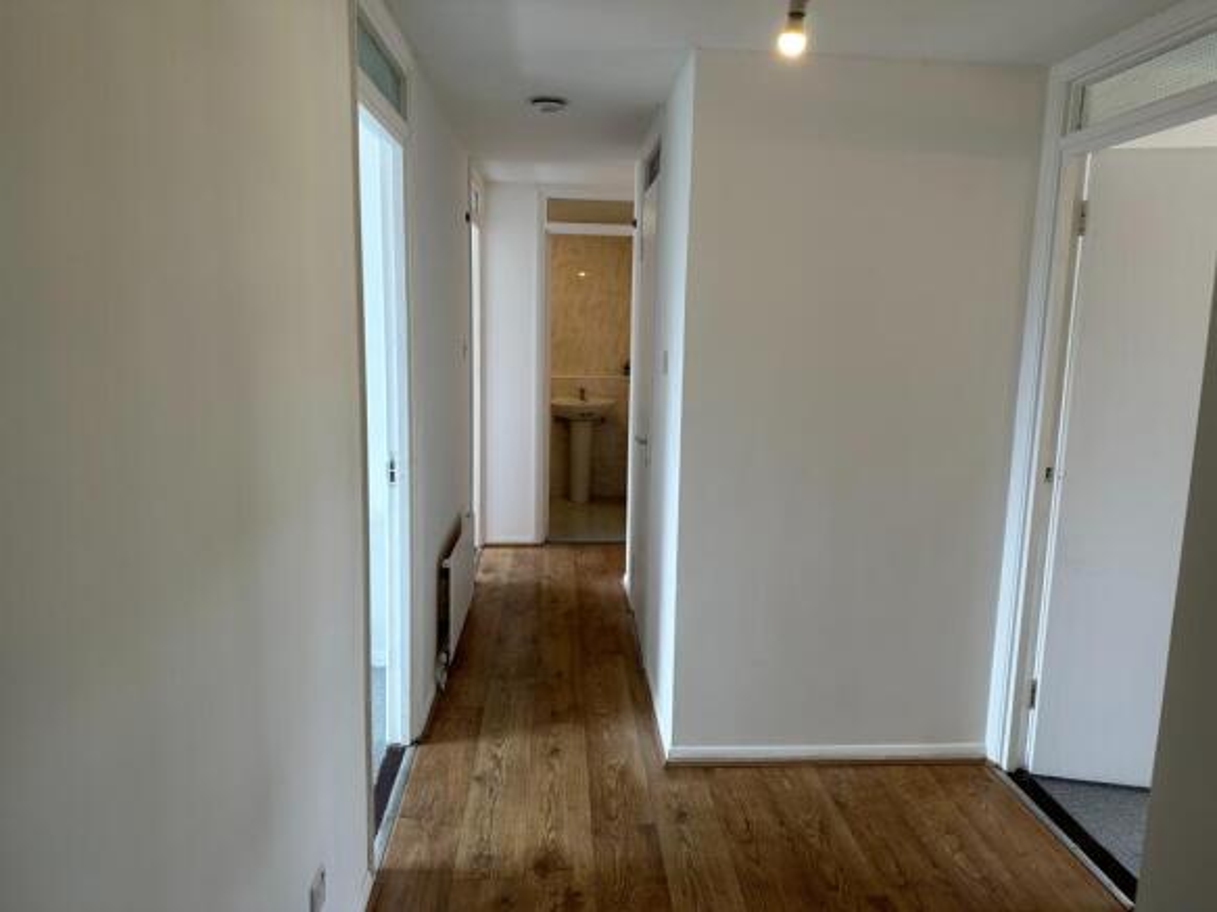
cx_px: 608
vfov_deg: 56.8
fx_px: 844
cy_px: 456
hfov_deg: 71.6
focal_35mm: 24
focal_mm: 6.86
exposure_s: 1/108
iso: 50
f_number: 1.78
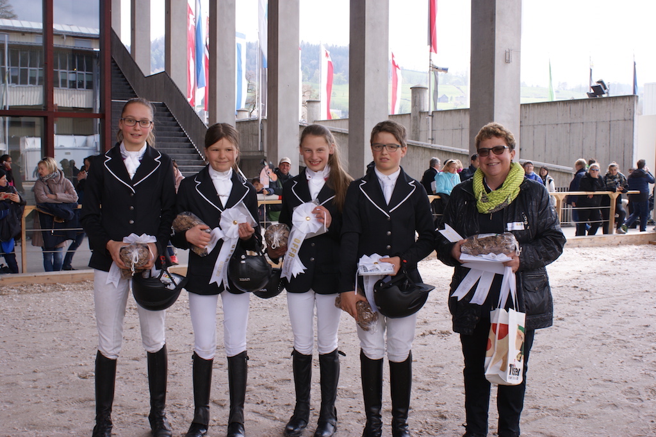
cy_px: 218
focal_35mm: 39
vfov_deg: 34.2
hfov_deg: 49.6
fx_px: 710
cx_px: 328
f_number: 6.3
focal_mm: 26
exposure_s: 1/80
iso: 100
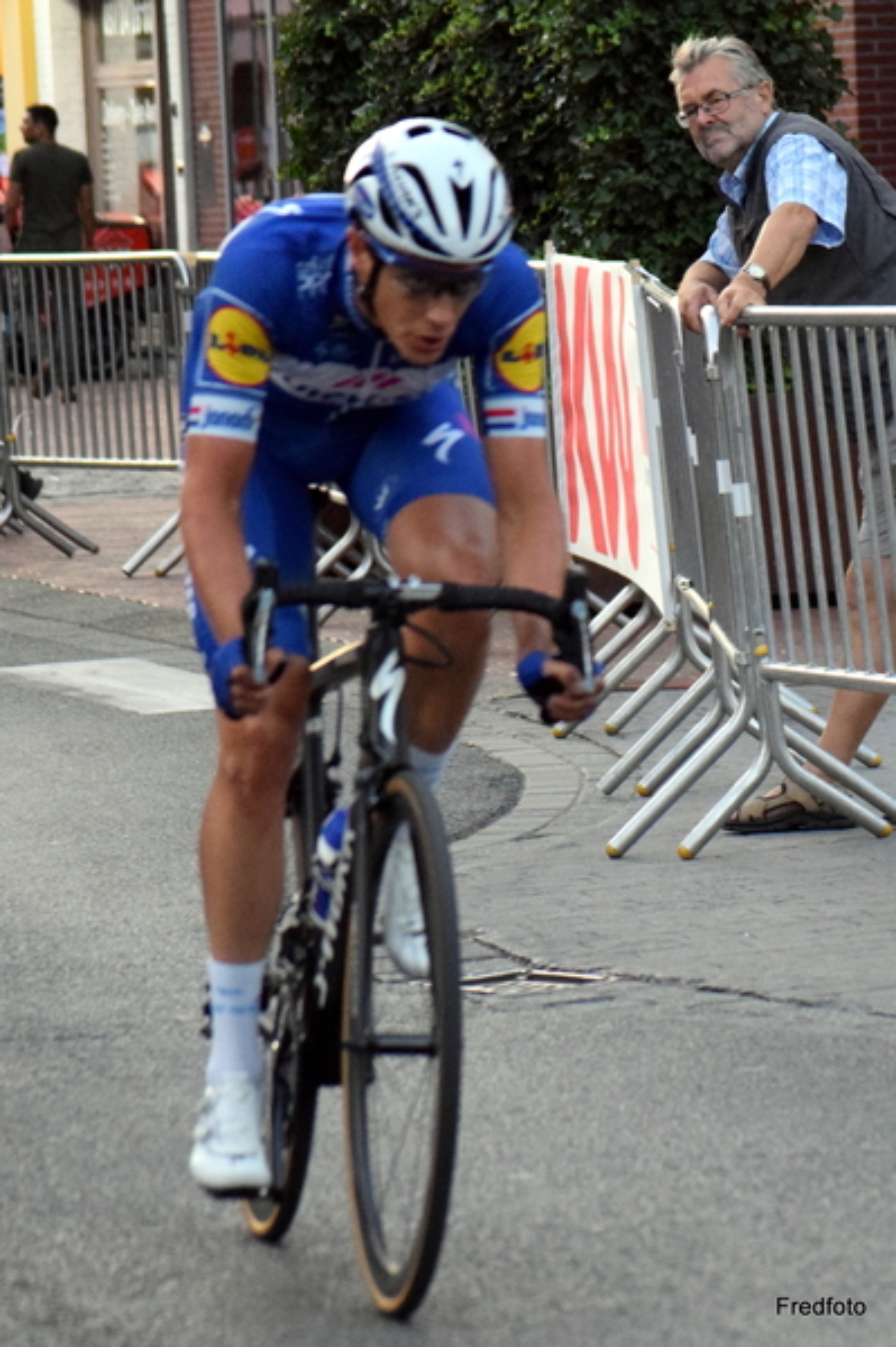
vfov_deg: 13.7
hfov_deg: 9.1
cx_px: 448
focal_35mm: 150
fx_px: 5609
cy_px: 674
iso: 3200
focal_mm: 100
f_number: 4.5
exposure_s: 1/400
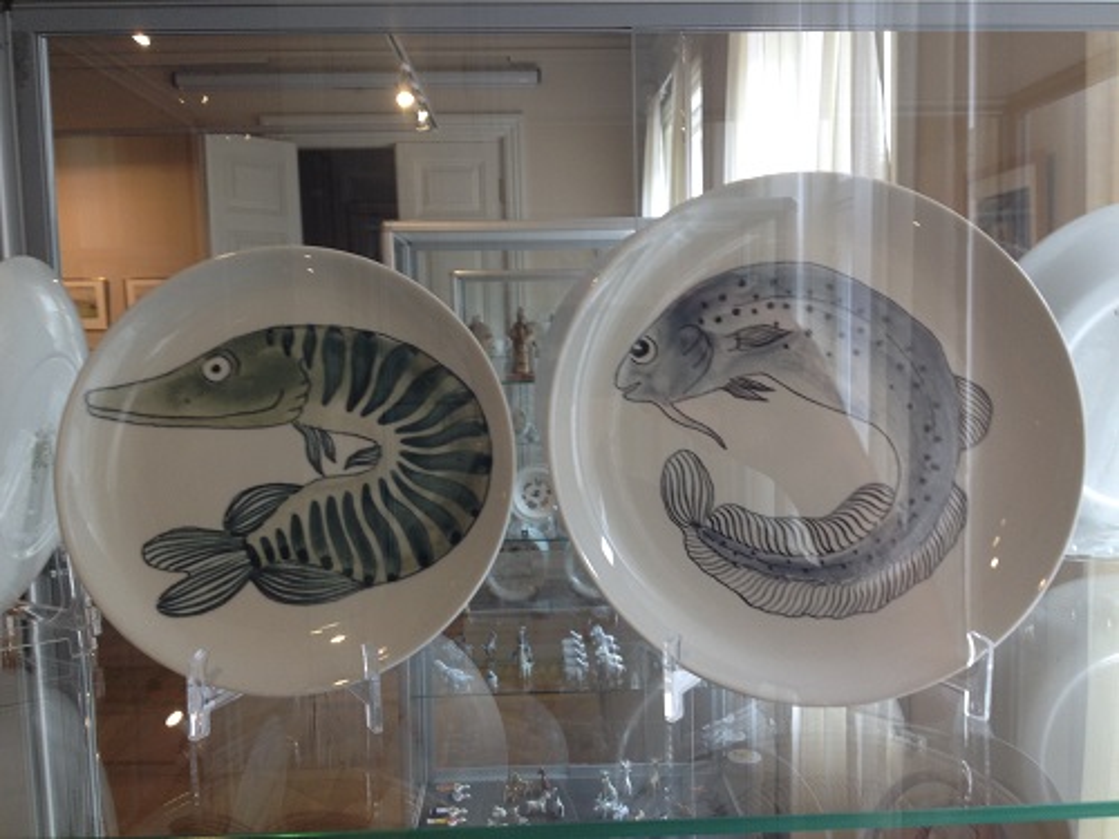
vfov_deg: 40.7
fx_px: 1131
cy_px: 420
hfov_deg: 52.6
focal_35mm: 35
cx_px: 560
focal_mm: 4.28
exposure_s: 1/40
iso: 50
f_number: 2.4
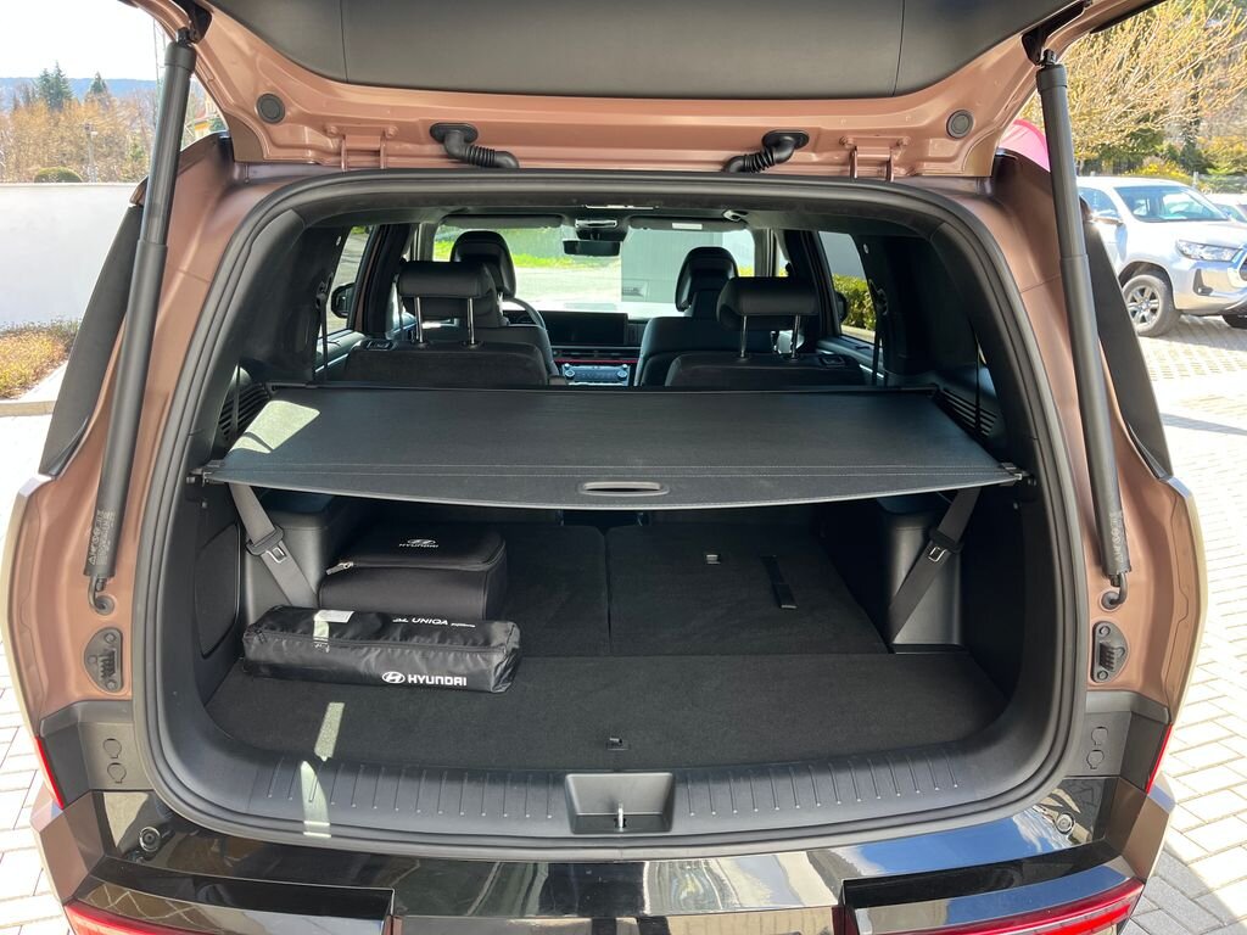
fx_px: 937
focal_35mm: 26
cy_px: 468
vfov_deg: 53.1
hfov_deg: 67.3
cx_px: 624
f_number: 1.6
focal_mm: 5.1
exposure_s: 1/153
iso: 64
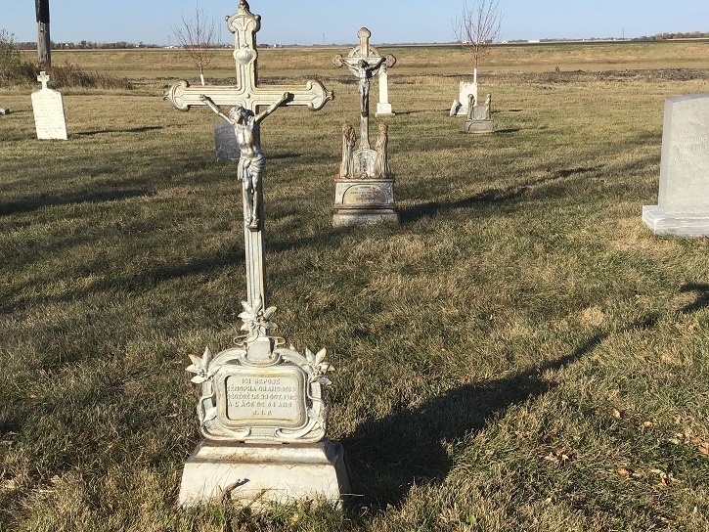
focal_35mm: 31
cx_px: 354
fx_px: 635
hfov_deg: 58.3
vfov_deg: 45.5
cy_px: 266
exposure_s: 1/1274
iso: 25
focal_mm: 3.3
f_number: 2.4
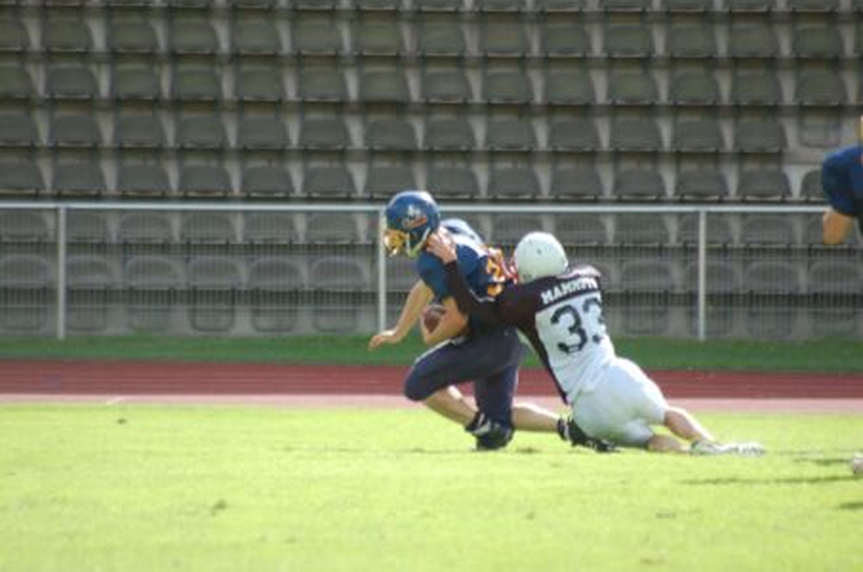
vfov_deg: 3.0
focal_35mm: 450
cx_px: 432
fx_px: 10765
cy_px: 286
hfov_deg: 4.6
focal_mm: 300
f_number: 5.6
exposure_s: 1/500
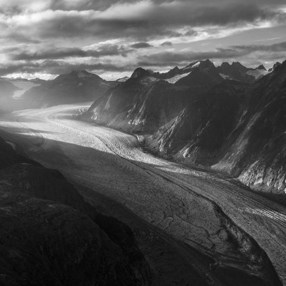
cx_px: 167
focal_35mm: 46
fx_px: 430
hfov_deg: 36.7
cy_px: 143
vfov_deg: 36.8
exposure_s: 1/400
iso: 100
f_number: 8
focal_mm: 36
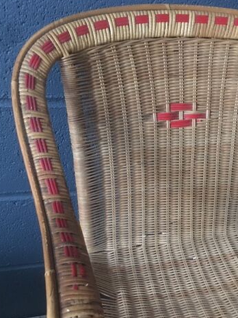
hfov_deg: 35.8
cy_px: 210
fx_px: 367
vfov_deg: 46.1
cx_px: 143
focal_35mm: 40
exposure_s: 1/17
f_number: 2.2
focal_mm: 4.15
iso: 500
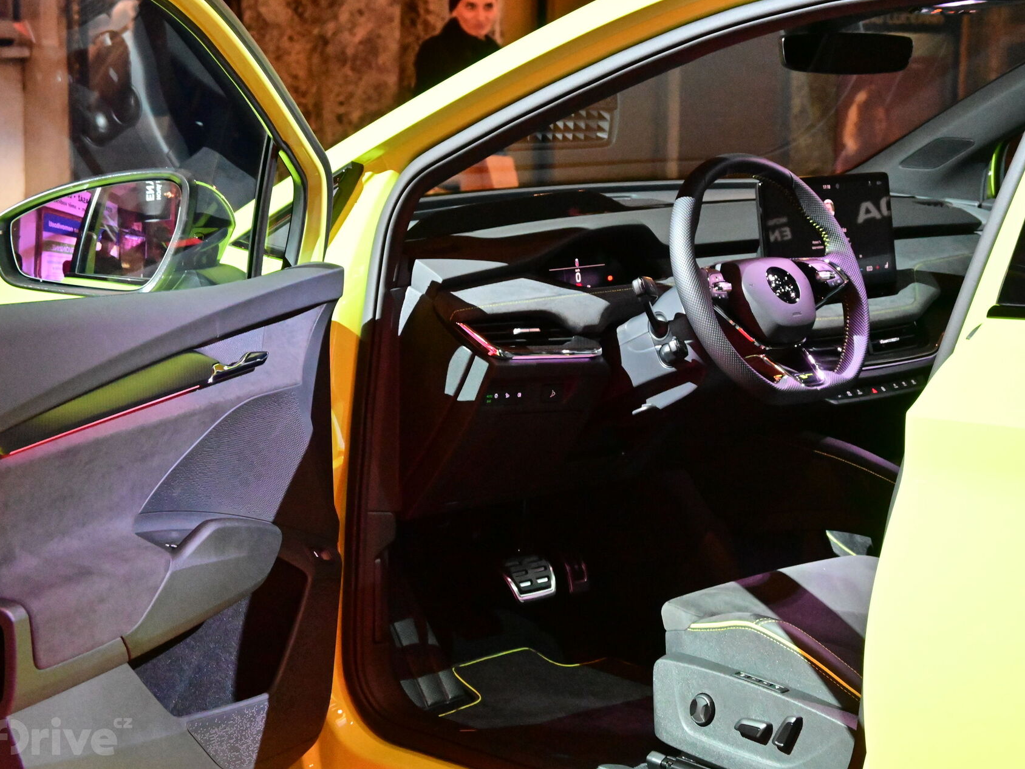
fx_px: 2428
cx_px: 559
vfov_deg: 18.0
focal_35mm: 82
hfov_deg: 23.8
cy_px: 383
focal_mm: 50
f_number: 6.3
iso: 5000
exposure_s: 1/80
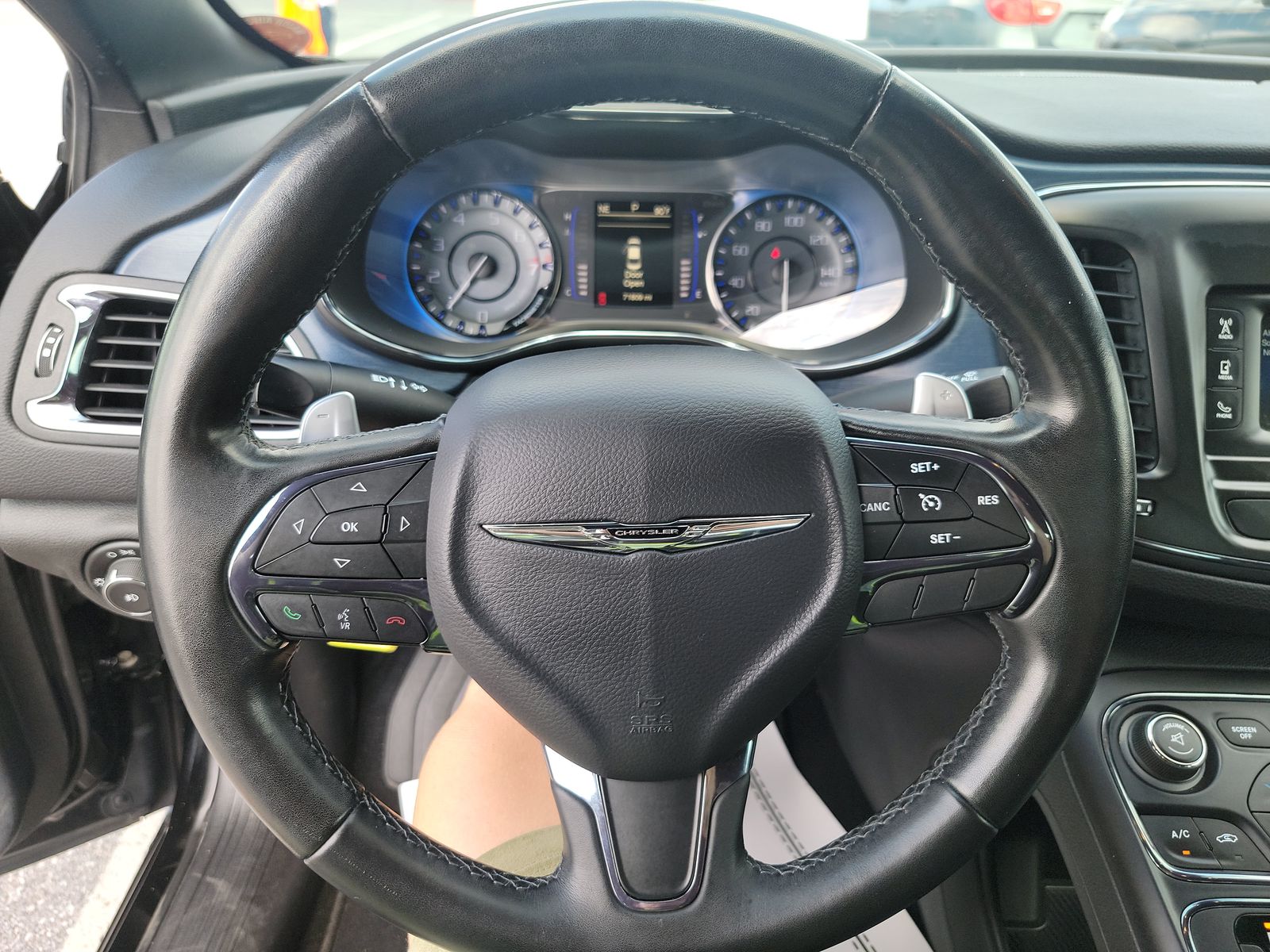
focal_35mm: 24
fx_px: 881
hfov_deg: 71.6
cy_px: 476
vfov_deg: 56.8
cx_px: 635
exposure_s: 1/59
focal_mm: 6.7
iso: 51
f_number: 1.8
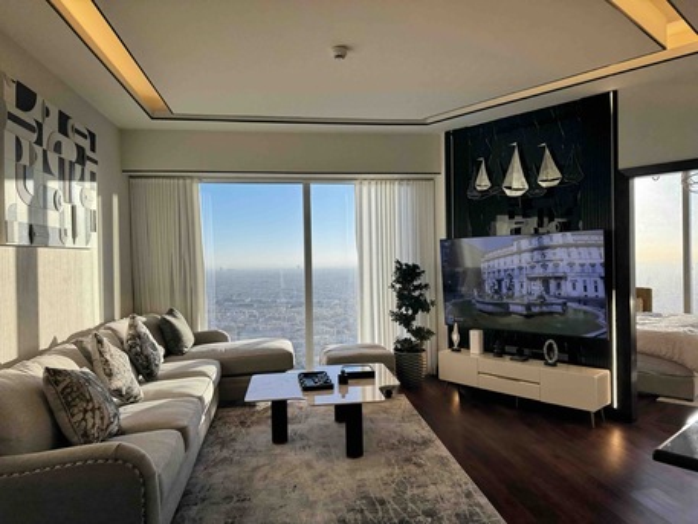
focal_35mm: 24
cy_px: 262
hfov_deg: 71.6
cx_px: 349
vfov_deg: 56.8
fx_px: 484
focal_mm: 6.76
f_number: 1.78
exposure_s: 1/685
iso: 80
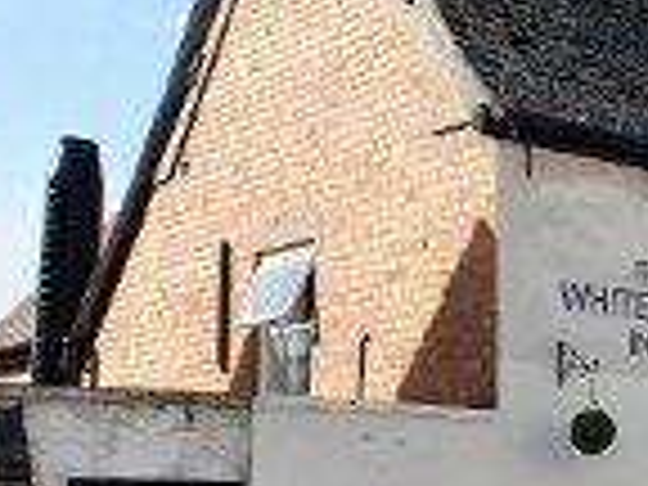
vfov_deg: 18.0
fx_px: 1516
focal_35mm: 81
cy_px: 428
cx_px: 950
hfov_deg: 20.8
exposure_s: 1/872
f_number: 2.4
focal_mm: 4.32
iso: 50
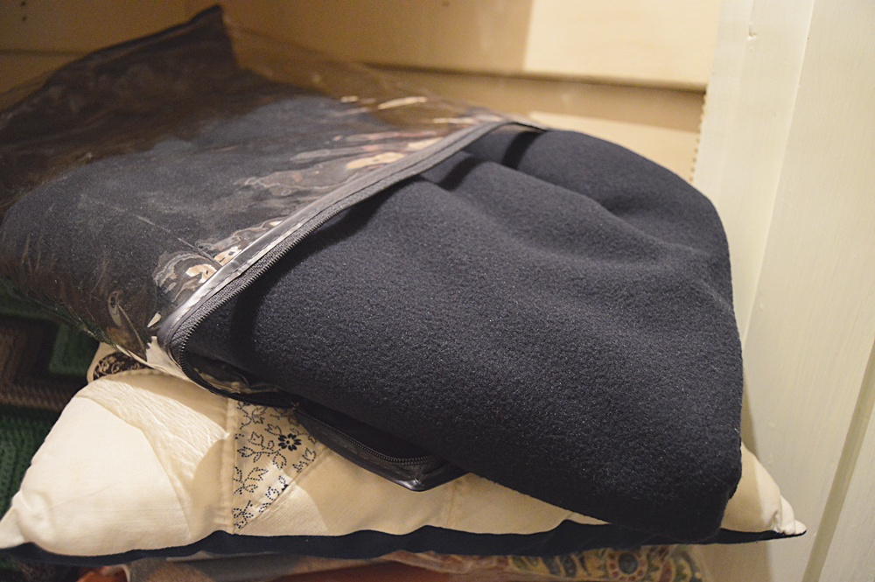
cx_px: 438
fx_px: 656
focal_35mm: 27
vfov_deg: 47.9
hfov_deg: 67.4
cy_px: 291
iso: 2800
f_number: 3.5
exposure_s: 1/60
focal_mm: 18
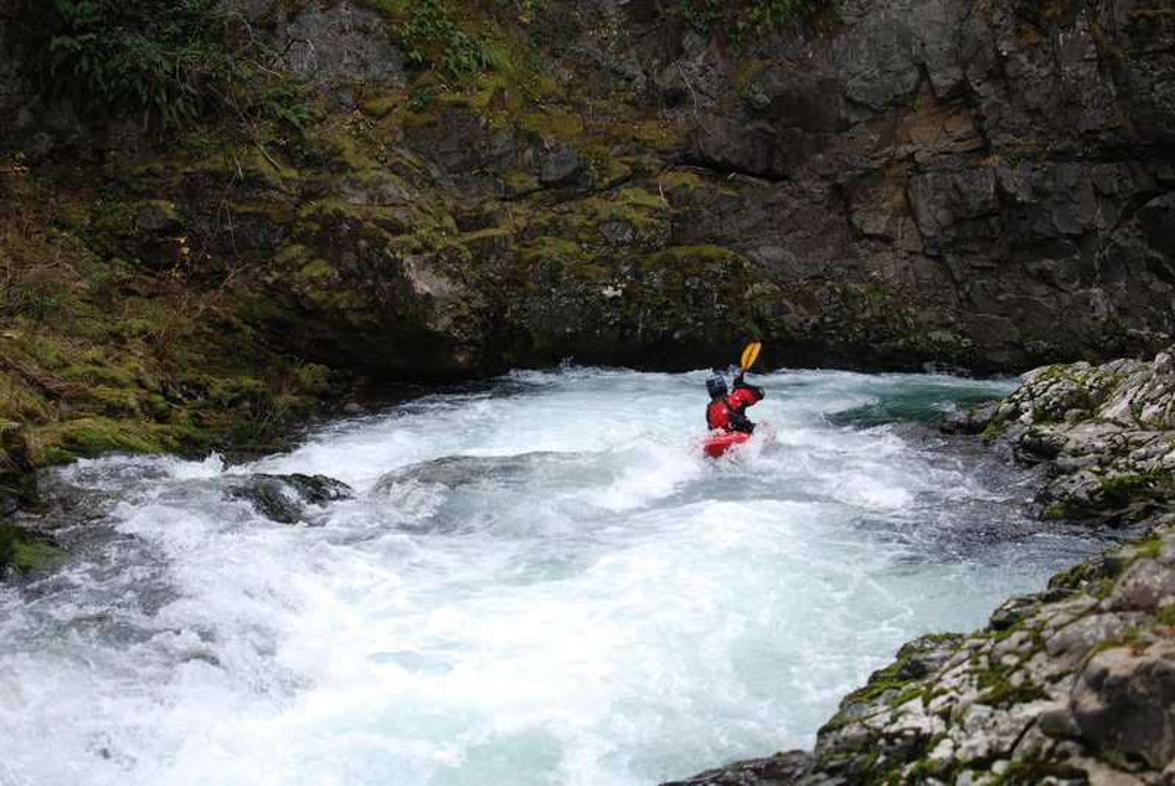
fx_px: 1715
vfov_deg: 25.8
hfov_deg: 37.8
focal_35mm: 52
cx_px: 588
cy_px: 393
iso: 320
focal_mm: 35
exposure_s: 1/320
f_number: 3.2
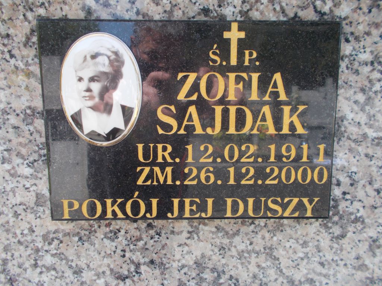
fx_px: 287
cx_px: 191
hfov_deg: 67.3
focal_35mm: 26
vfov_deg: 53.1
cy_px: 143
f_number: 3.2
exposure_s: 1/160
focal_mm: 4.6
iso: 80
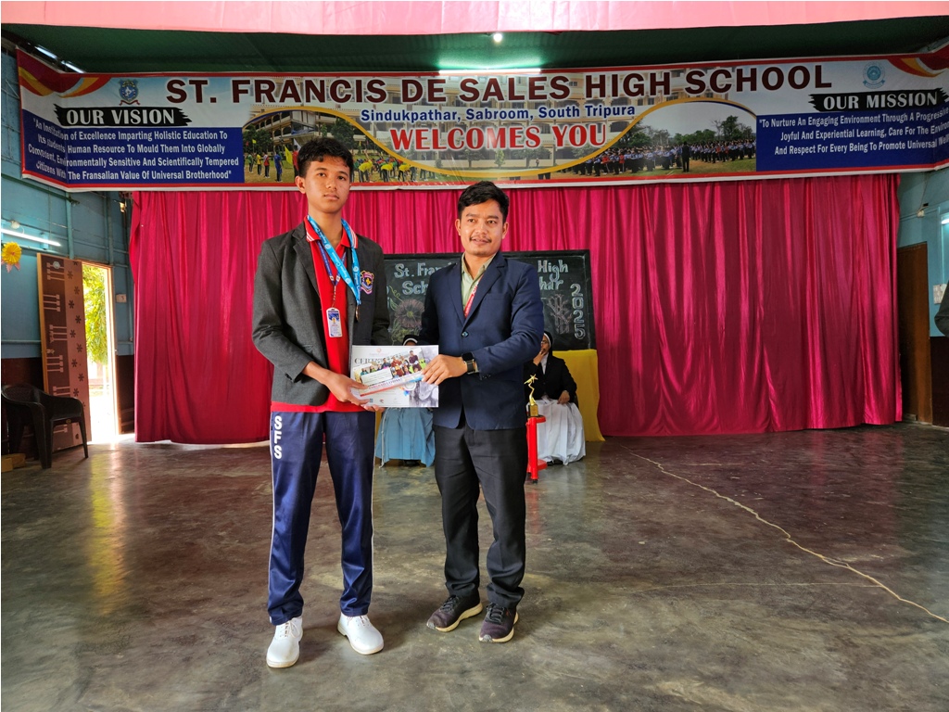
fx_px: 631
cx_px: 474
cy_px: 356
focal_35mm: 23
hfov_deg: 73.9
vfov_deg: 58.9
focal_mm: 5.4
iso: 50
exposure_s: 1/100
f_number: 1.8
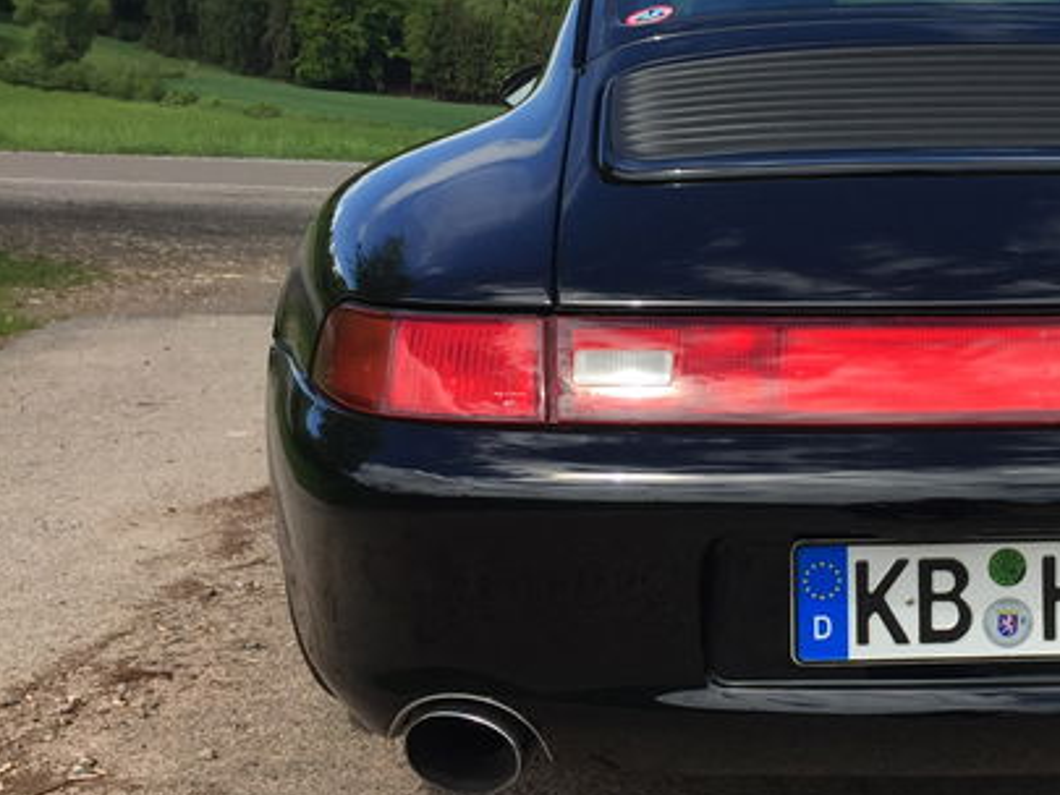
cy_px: 371
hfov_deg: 32.8
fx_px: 1685
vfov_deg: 26.6
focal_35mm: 55
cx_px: 997
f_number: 2.2
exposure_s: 1/1883
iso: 32
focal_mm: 4.15
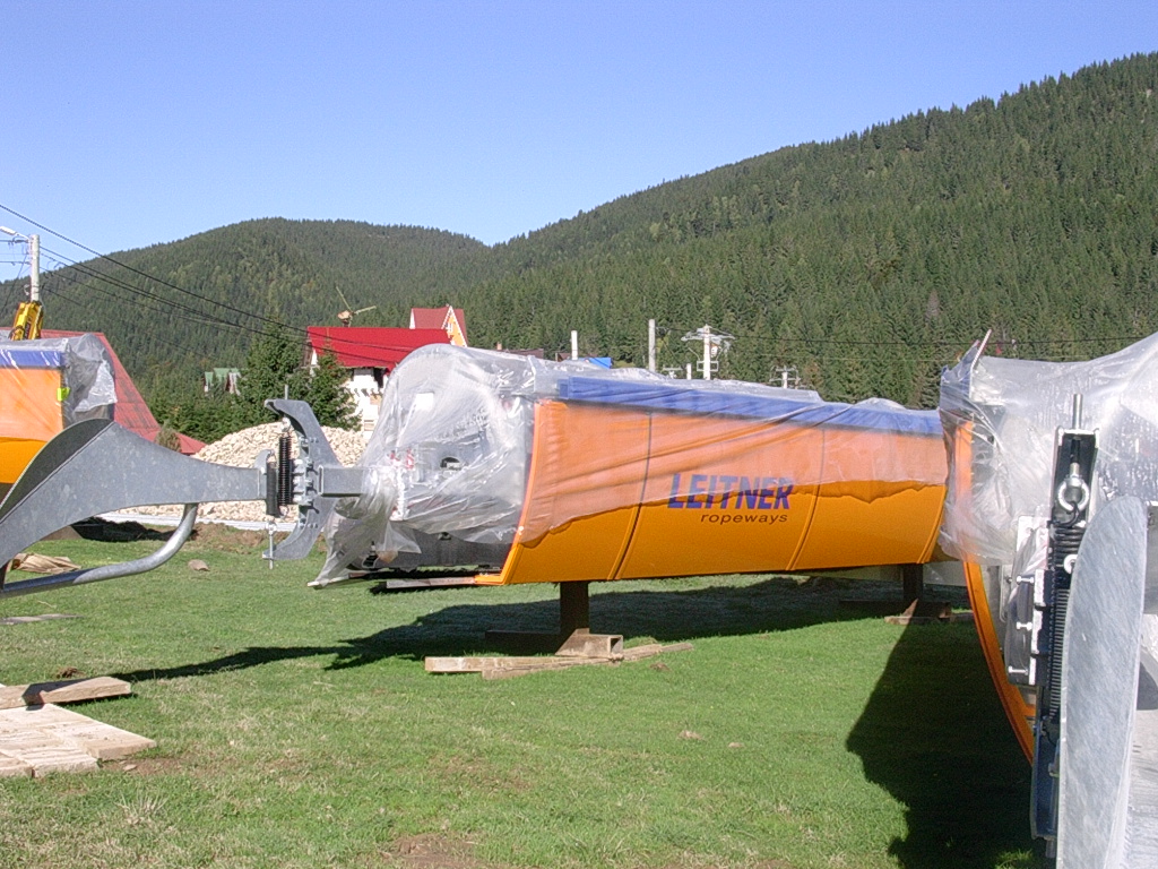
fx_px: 1505
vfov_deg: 32.2
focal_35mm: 45
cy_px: 434
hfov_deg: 42.1
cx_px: 579
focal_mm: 6.7
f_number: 5.8
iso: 70
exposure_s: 1/304
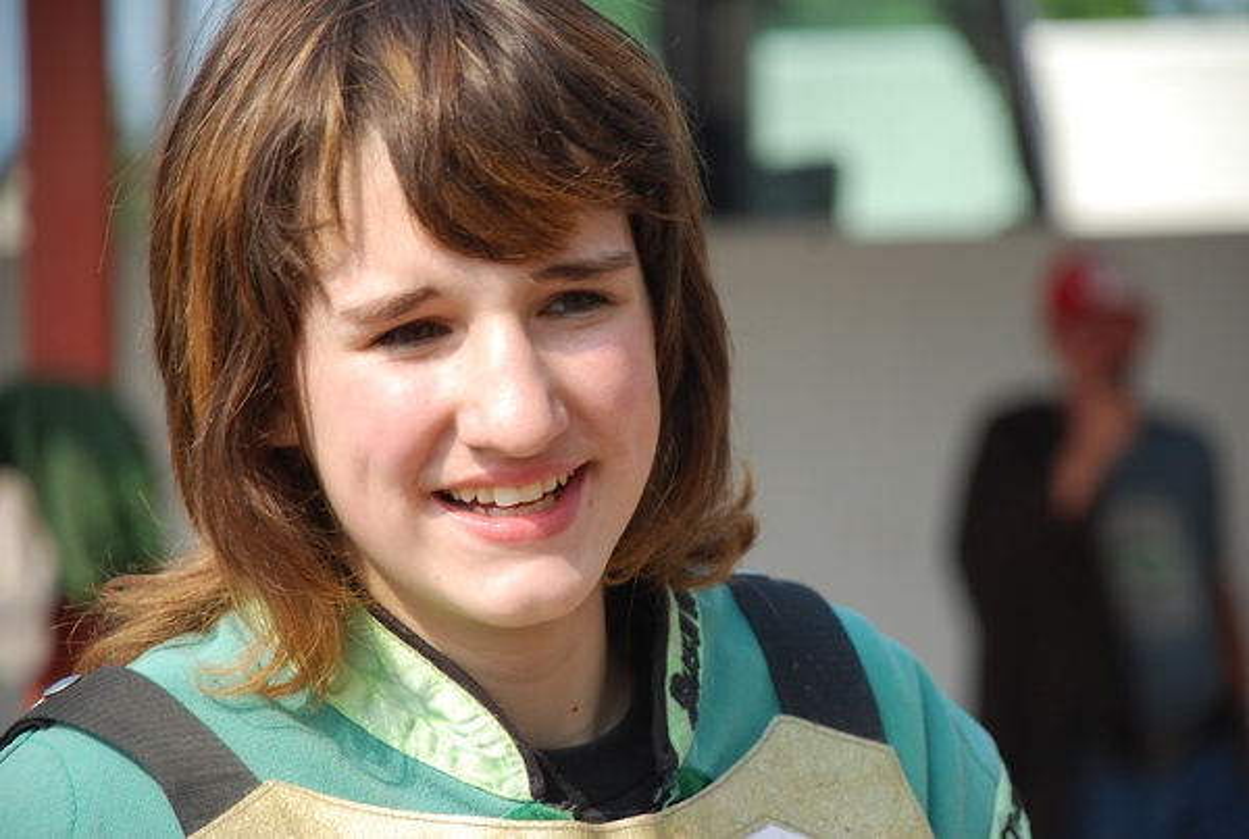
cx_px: 624
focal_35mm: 202
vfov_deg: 6.8
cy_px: 420
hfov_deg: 10.1
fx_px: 7041
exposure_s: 1/320
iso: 200
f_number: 5.6
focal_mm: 135
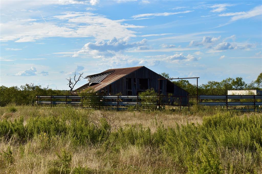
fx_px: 600
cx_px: 131
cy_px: 87
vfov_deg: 16.5
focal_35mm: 82
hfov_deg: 24.6
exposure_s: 1/320
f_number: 9
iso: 100
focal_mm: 55
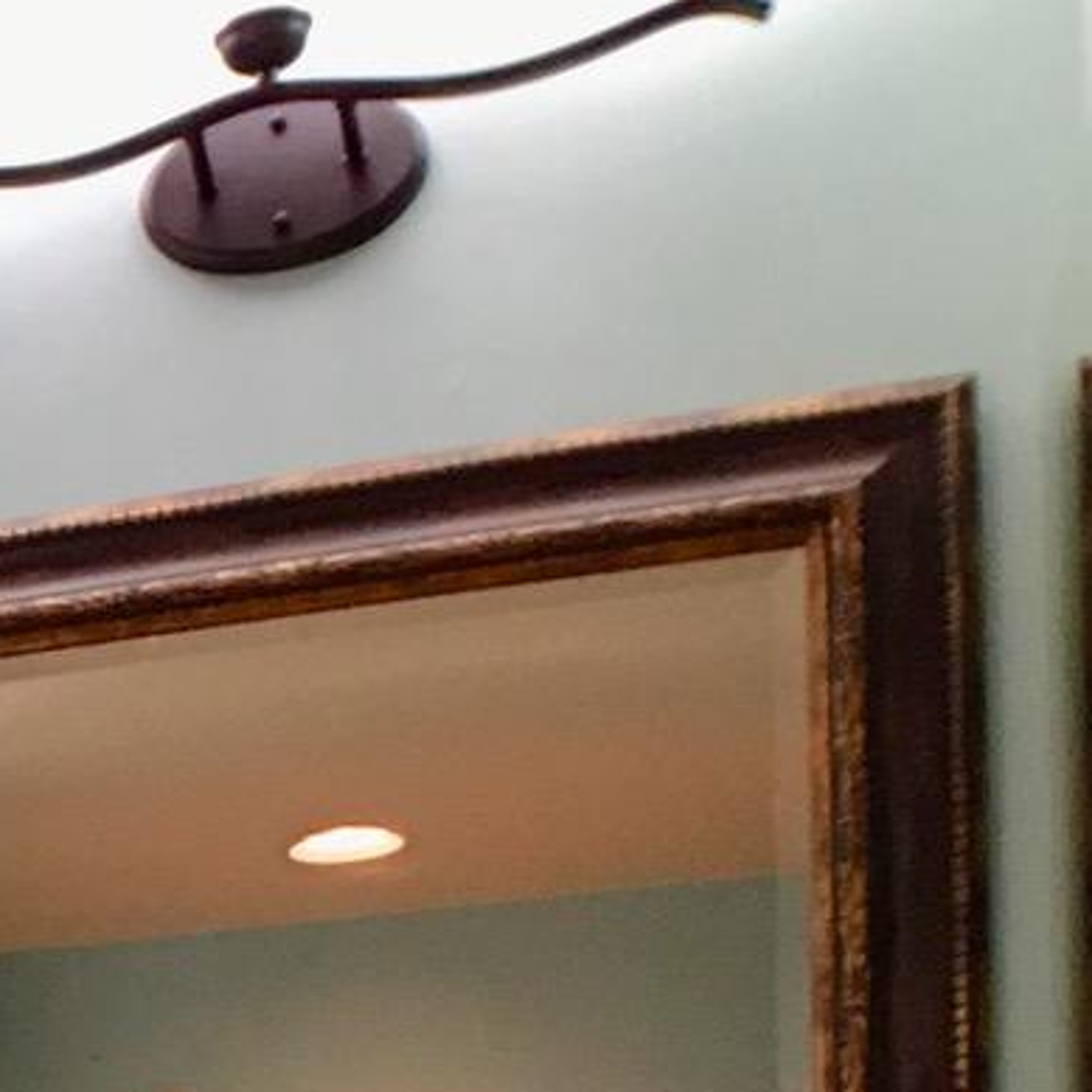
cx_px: -1555
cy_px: 1965
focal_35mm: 135
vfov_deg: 11.9
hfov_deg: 10.9
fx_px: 4818
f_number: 2.2
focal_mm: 4.15
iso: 40
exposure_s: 1/30
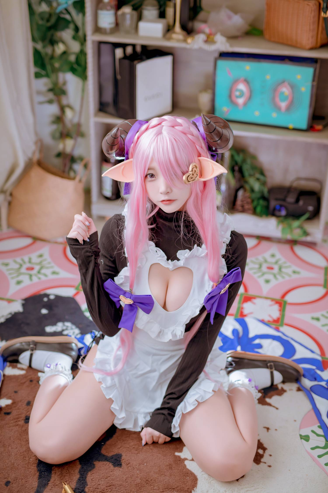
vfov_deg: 39.6
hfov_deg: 27.0
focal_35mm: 50
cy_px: 246
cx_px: 164
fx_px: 683
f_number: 2.2
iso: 250
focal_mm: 50
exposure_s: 1/160
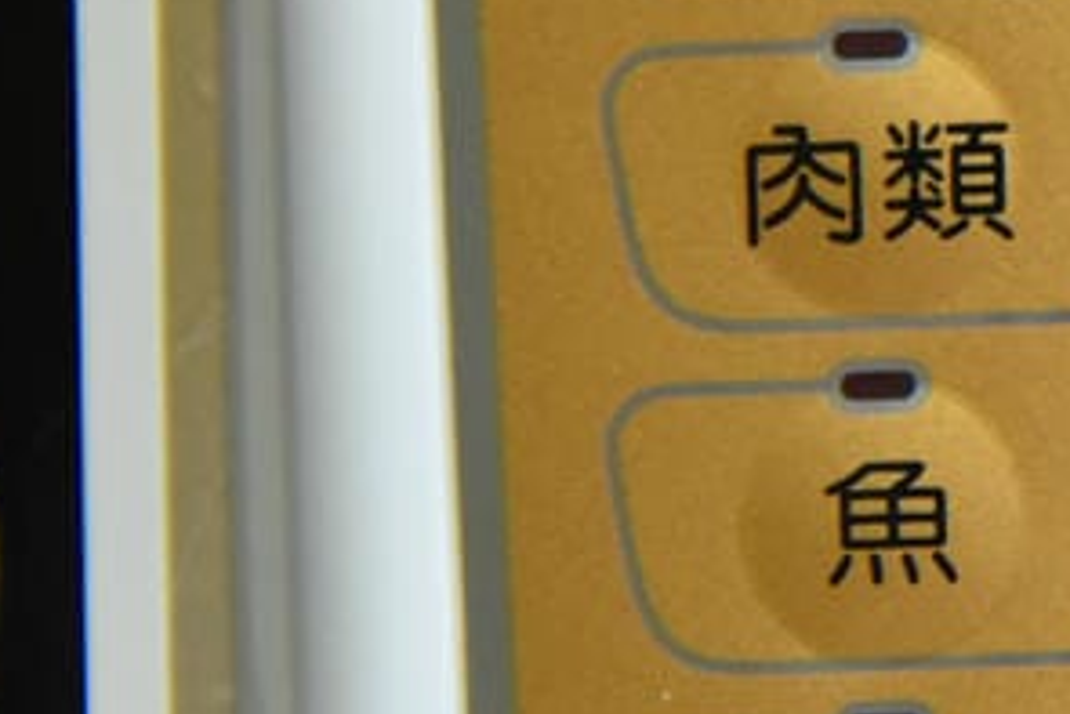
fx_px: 10407
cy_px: -256
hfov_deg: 5.8
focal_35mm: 350
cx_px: 1832
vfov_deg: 3.9
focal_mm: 86
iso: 3200
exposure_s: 1/50
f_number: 4
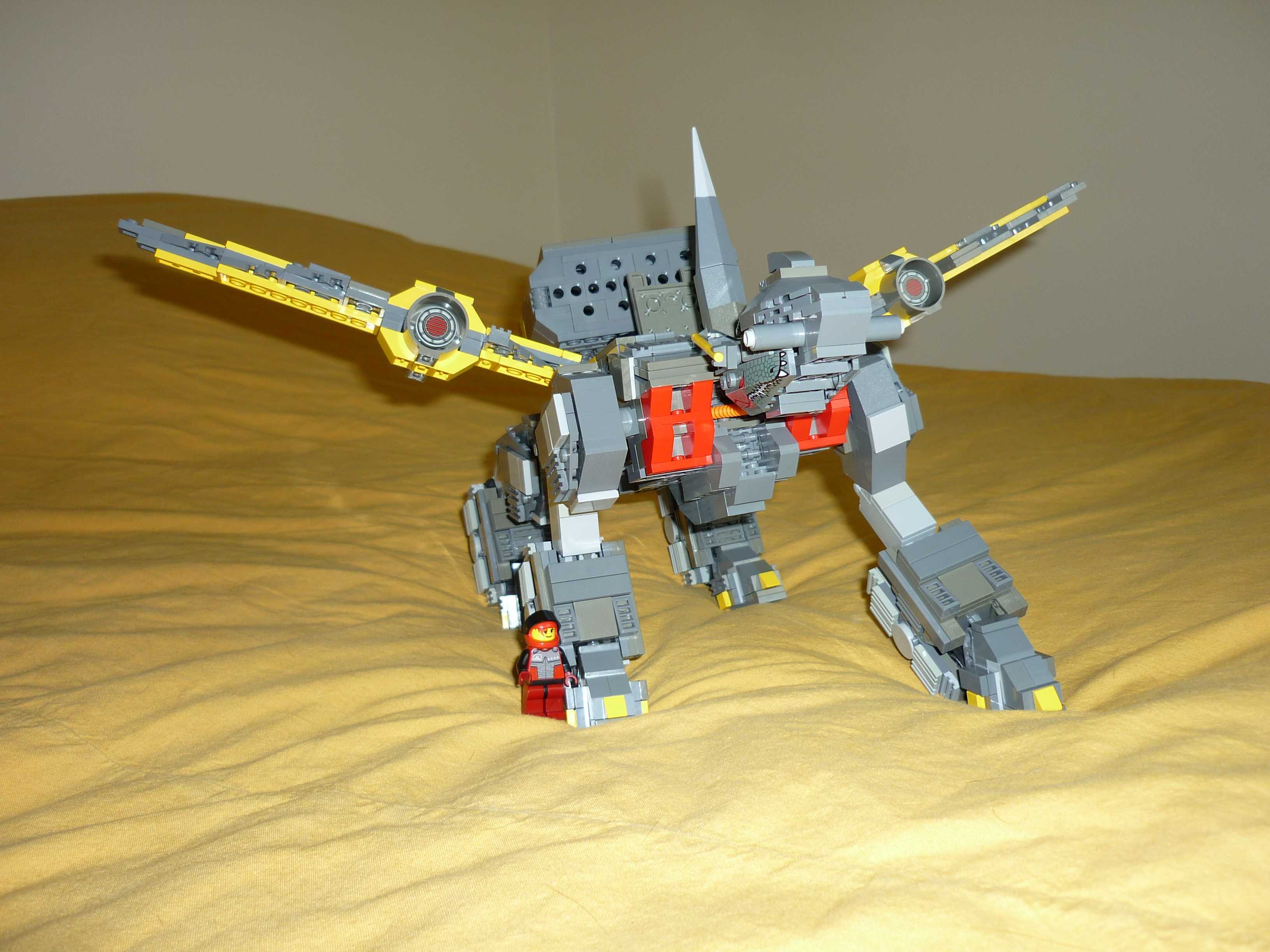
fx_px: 1211
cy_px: 476
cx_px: 635
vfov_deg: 42.9
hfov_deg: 55.4
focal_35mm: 33
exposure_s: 1/30
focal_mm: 5.5
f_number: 2.8
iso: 100
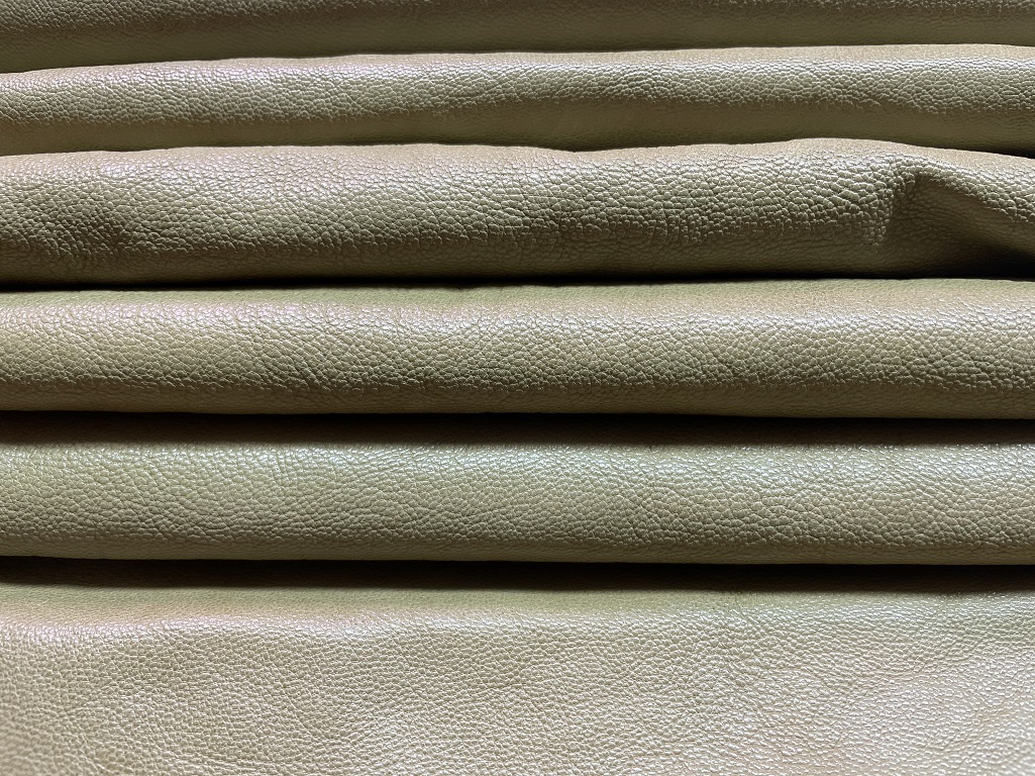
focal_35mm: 26
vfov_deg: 53.0
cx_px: 518
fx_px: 777
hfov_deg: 67.3
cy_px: 388
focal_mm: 4.2
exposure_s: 1/120
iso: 125
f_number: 1.6
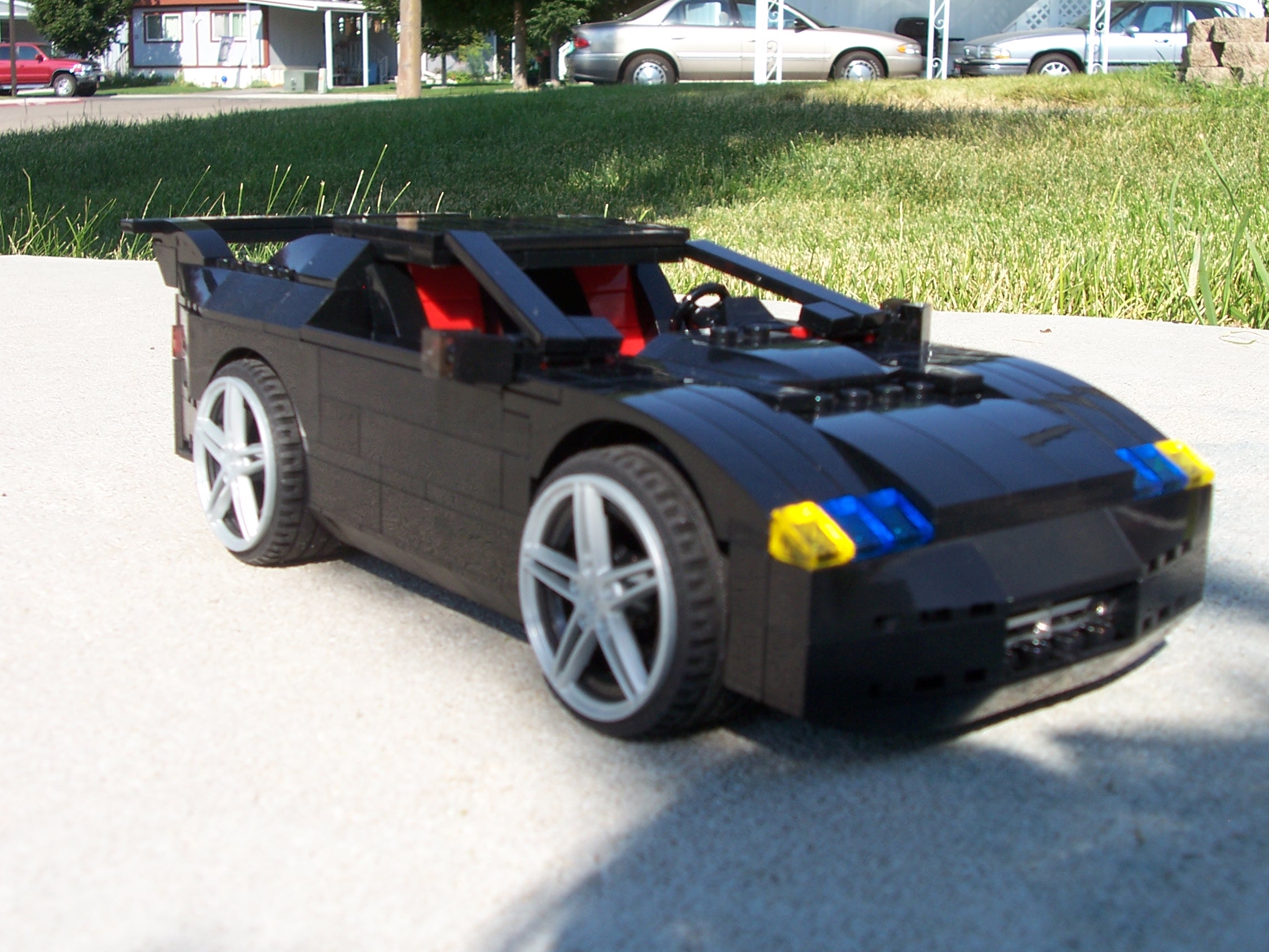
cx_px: 646
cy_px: 478
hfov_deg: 43.8
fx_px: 1577
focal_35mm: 43
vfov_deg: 33.6
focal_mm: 7.2
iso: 80
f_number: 4
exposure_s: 1/350
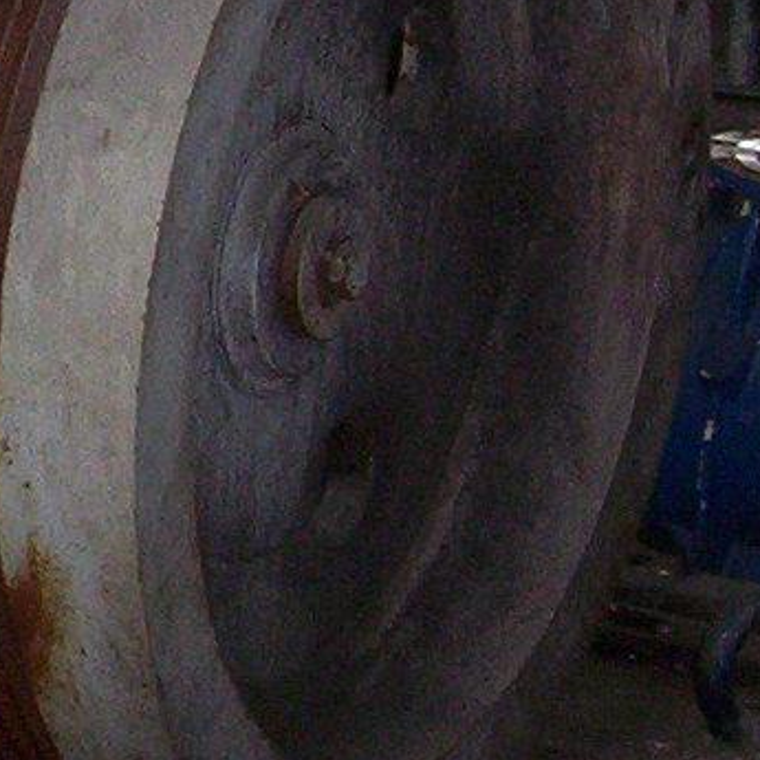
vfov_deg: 8.0
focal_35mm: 218
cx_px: -667
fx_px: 5415
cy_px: -132
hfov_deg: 7.7
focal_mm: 6.78
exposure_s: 1/80.5
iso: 140
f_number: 4.22
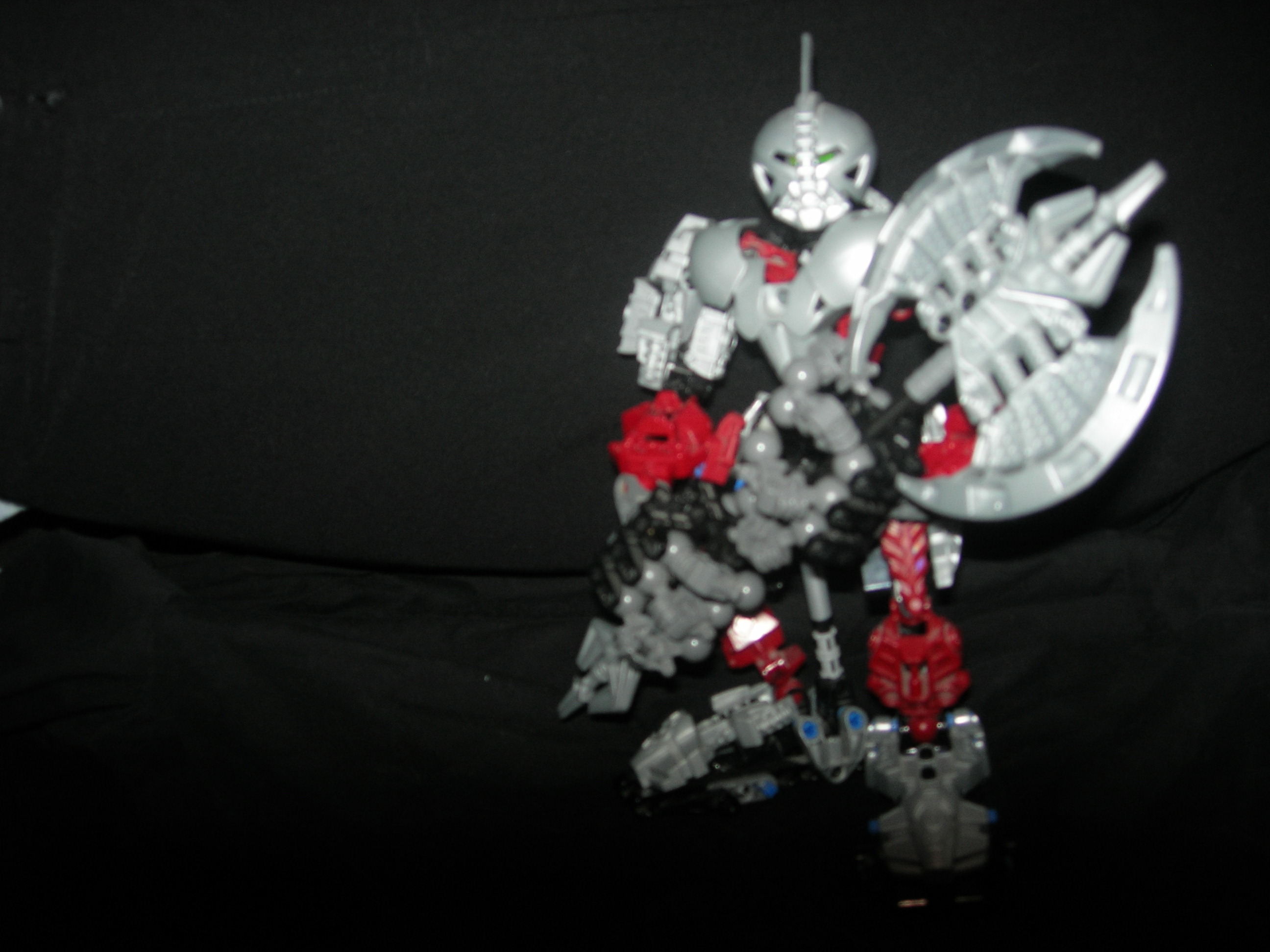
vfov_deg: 37.7
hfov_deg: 49.0
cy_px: 476
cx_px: 635
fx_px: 1394
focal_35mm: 38
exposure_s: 1/60.1
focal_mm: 7.8
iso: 64
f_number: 2.8
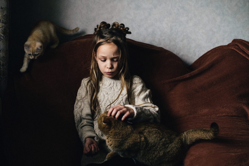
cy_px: 83
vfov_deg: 27.0
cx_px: 124
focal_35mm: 50
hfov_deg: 39.6
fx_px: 346
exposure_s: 1/125
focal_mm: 50
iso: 200
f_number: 2.8
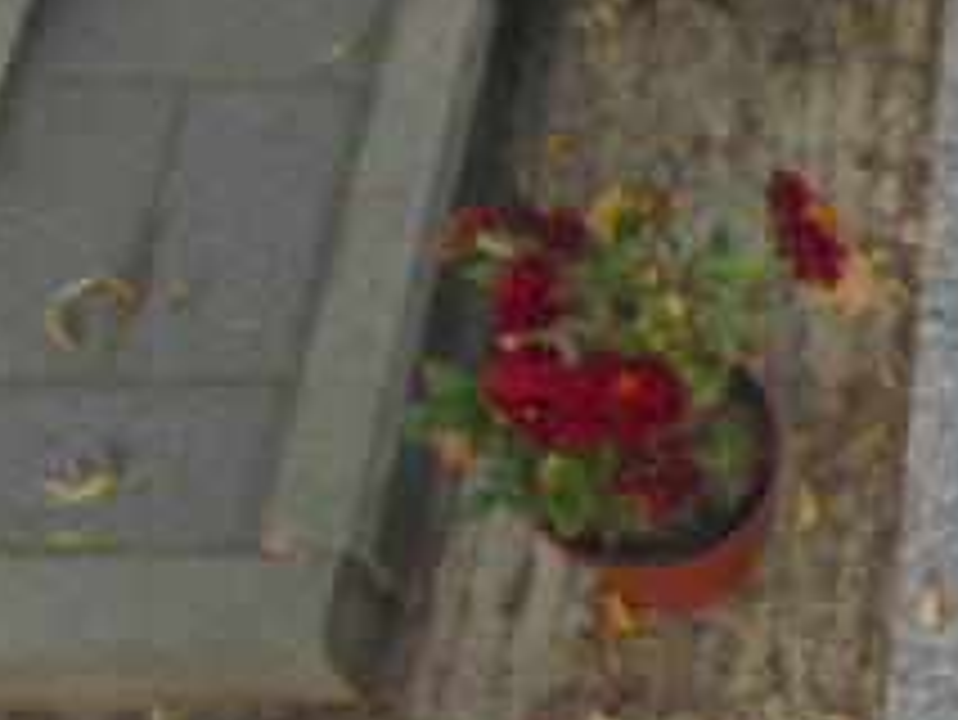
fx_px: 2160
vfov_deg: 18.9
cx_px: 1412
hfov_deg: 21.3
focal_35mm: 78
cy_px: 279
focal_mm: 4.6
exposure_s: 1/200
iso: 100
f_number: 3.5
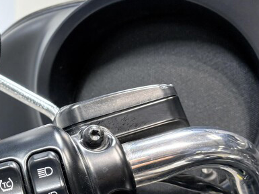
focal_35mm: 72
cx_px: 17
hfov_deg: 26.0
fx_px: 539
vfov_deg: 20.4
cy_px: 128
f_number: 1.6
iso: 50
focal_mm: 5.96
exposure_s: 1/120
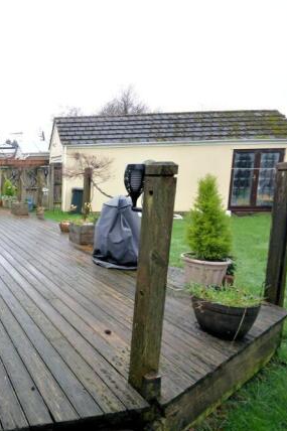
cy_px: 213
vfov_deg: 76.1
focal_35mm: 23
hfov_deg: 43.0
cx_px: -28
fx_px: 275
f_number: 8
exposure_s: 1/25
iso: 400
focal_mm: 10
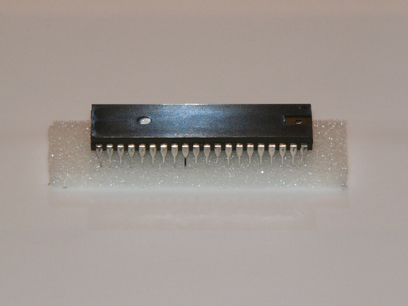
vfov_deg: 7.9
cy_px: 153
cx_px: 204
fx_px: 2204
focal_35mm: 187
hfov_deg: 10.6
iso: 100
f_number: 2.8
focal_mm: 31.1
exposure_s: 1/60
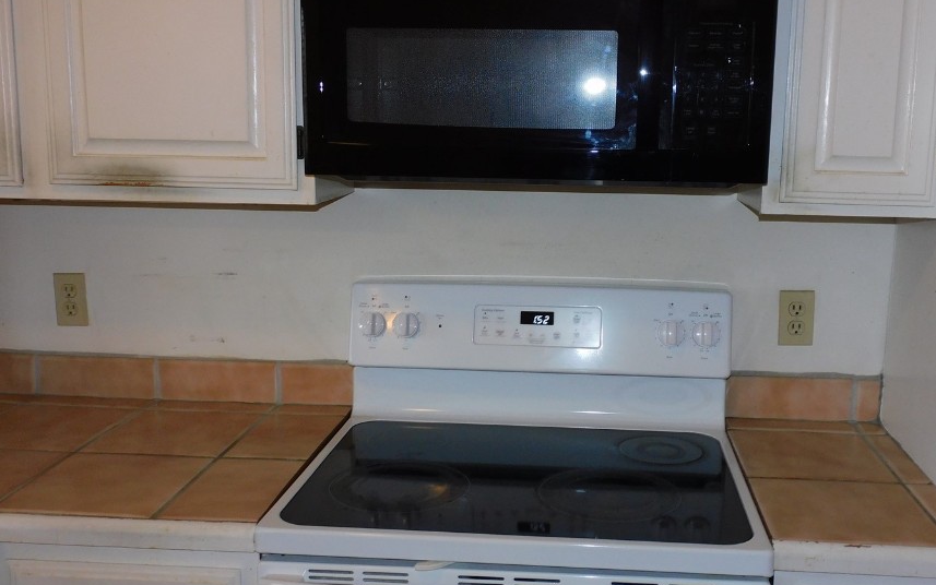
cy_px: 284
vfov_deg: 33.6
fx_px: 970
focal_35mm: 38
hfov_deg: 51.4
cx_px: 524
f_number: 3.5
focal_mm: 5.4
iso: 200
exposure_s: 1/30
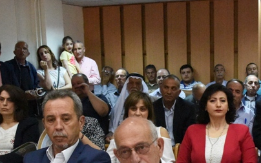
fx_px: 441
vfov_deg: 20.4
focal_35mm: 62
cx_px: 166
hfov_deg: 32.8
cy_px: 157
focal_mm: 24
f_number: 9
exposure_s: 1/320
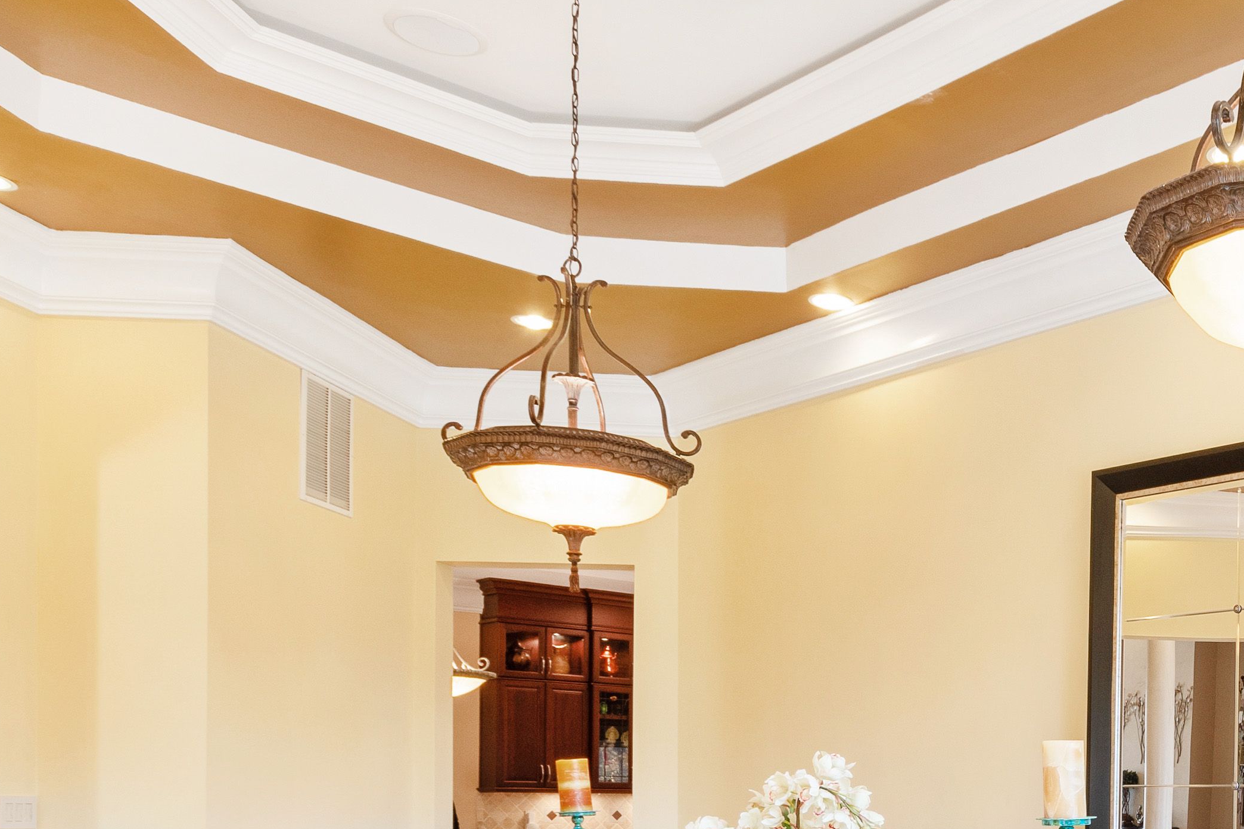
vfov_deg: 31.4
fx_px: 1382
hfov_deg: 40.0
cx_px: 1345
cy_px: 786
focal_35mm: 40
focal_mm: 10
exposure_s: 1/4
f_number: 8
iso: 100
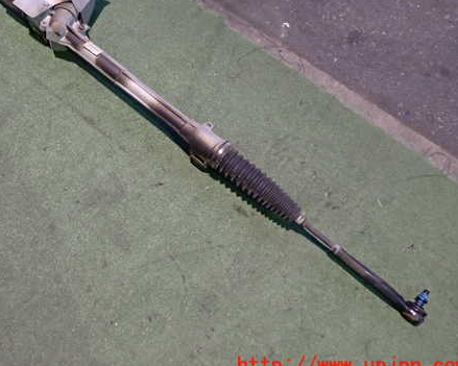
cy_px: 145
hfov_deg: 45.2
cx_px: 160
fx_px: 542
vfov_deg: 37.2
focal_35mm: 40
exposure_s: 1/30
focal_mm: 5.4
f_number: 2.3
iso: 500
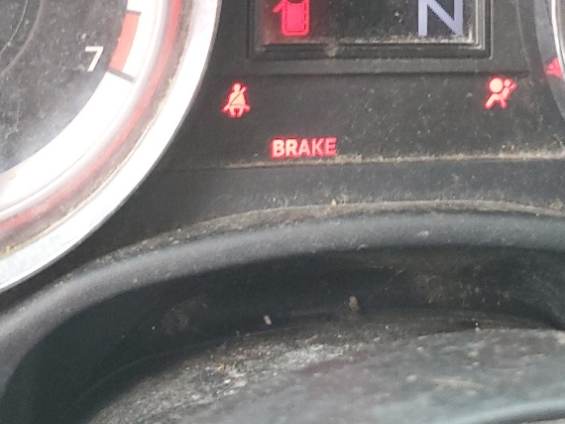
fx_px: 1191
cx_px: 408
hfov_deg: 26.4
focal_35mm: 73
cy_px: -13
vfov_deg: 19.5
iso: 163
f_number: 1.5
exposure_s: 1/60.2
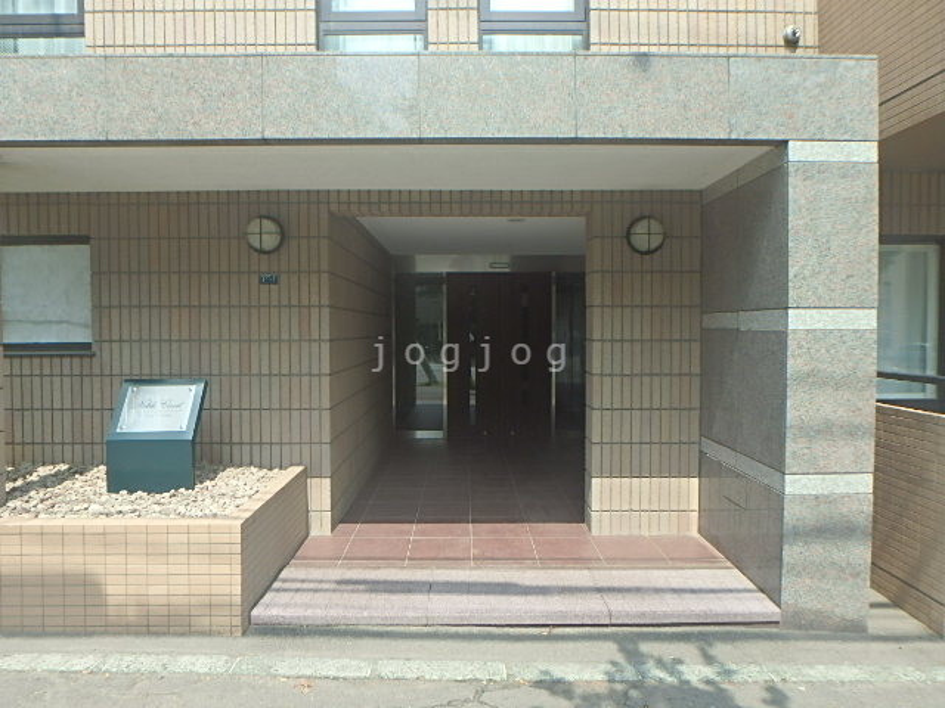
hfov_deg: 79.0
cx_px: 472
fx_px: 573
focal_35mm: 21
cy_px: 354
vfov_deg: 63.4
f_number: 3.5
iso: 125
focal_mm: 3.7
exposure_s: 1/500
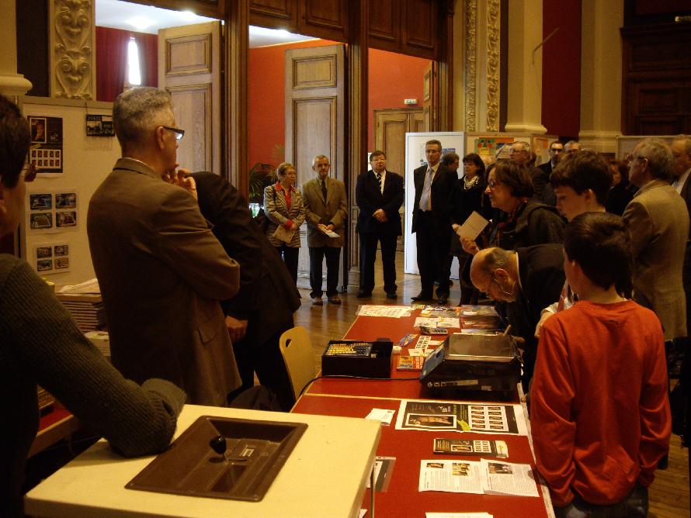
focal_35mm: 38
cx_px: 346
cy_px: 259
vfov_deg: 37.7
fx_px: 759
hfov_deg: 49.0
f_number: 2.8
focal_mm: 7.9
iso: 400
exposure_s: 1/30
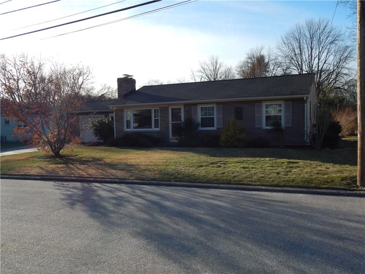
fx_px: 327
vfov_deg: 45.4
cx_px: 182
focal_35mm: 31
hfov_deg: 58.4
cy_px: 137
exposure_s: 1/1000
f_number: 3.2
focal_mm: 5.6
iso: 125
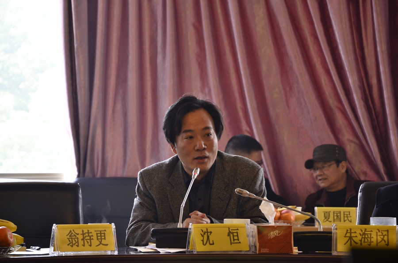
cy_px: 132
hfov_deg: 13.1
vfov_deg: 8.7
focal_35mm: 158
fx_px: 1738
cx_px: 199
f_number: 5.6
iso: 400
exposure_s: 1/30
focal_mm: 105
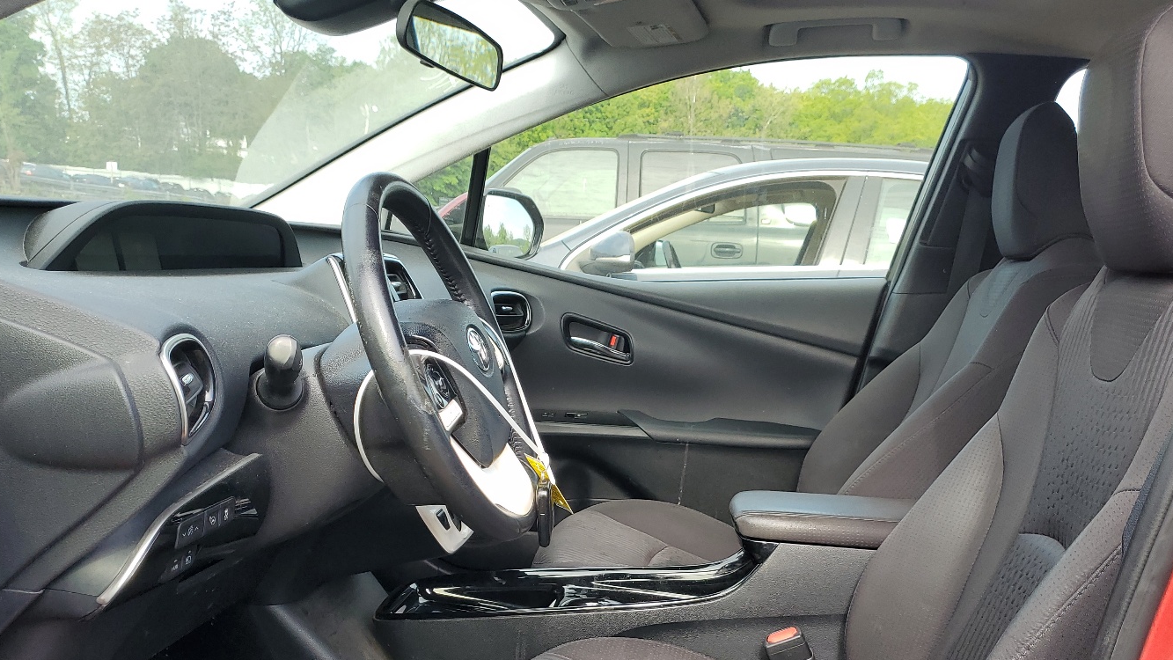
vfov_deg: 33.8
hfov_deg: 58.0
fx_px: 1058
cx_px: 615
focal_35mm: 34
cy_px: 514
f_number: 1.5
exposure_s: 1/312
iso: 50
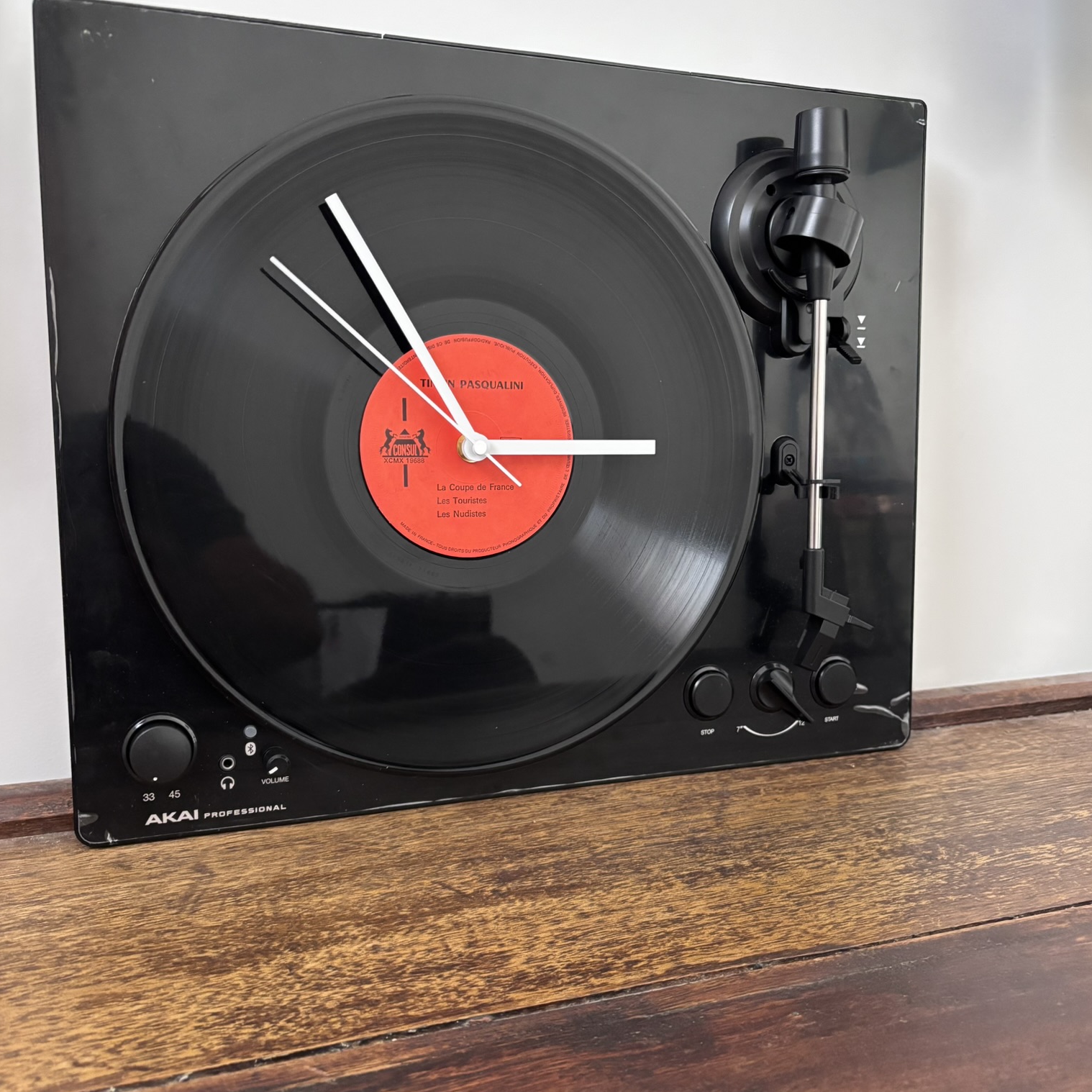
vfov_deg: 52.5
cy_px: 547
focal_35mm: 31
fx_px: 1106
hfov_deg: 52.5
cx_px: 550
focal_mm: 5.96
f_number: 1.6
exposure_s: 1/40
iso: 640
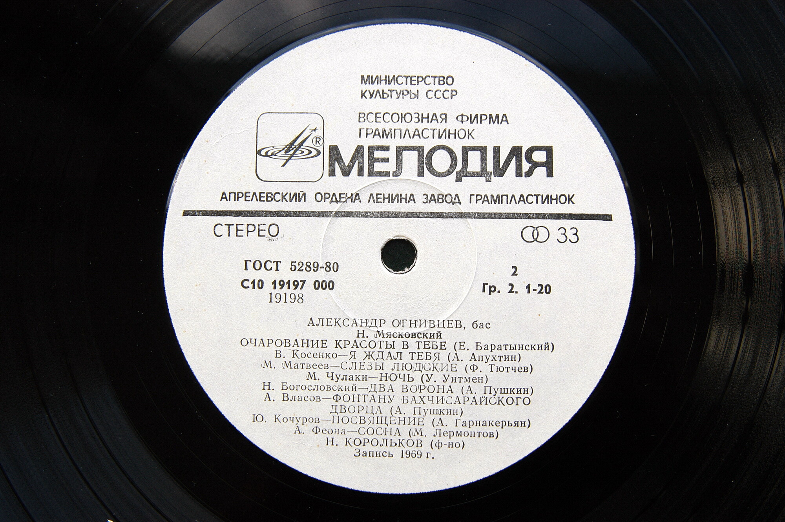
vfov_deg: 25.7
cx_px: 392
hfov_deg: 37.9
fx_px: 1144
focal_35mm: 52
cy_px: 261
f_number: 5.6
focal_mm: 35
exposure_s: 1/125
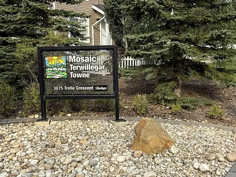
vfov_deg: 40.6
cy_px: 74
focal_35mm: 35
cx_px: 121
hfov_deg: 52.6
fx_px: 239
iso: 50
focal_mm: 2.22
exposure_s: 1/742
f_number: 2.2
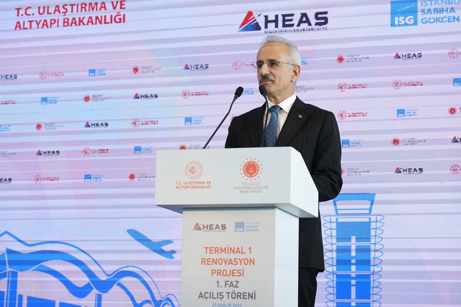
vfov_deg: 16.3
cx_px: 230
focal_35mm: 84
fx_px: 1076
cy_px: 154
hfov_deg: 24.2
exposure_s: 1/320
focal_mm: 84
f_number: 4.5
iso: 2000
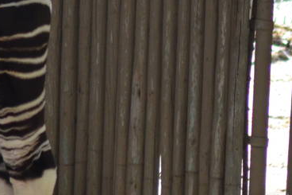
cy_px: 45
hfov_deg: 1.1
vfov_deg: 0.8
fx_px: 14787
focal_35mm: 1824
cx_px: -47
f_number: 5.3
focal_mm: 280
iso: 800
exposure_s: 1/640
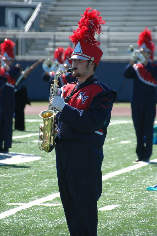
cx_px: 78
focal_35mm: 300
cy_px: 118
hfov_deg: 4.6
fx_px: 1968
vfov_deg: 6.9
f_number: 5.6
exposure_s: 1/500
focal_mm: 200
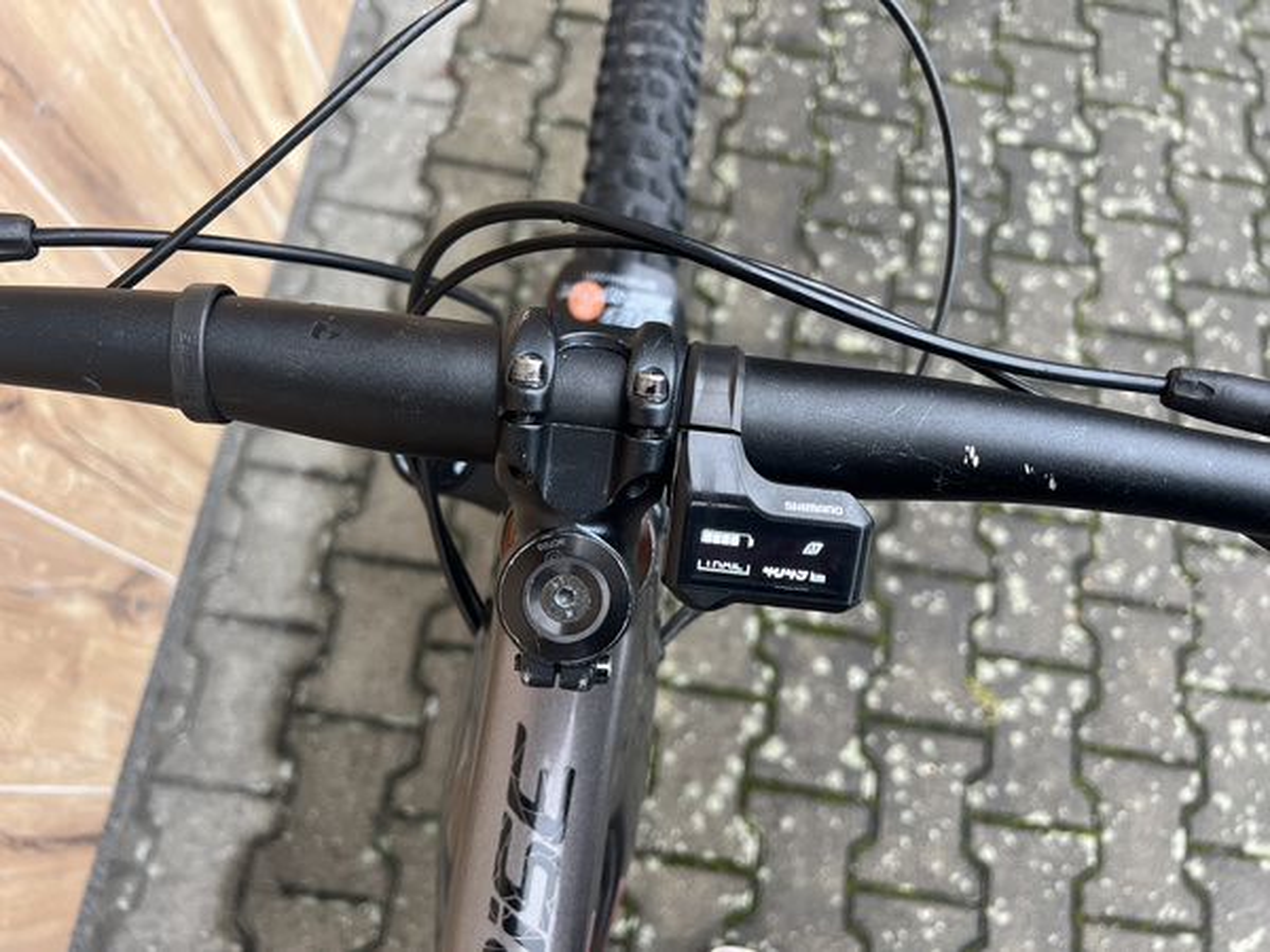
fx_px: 954
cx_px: 635
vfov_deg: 53.1
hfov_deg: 67.3
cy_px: 476
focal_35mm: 26
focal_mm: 5.7
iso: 125
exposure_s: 1/121
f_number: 1.5
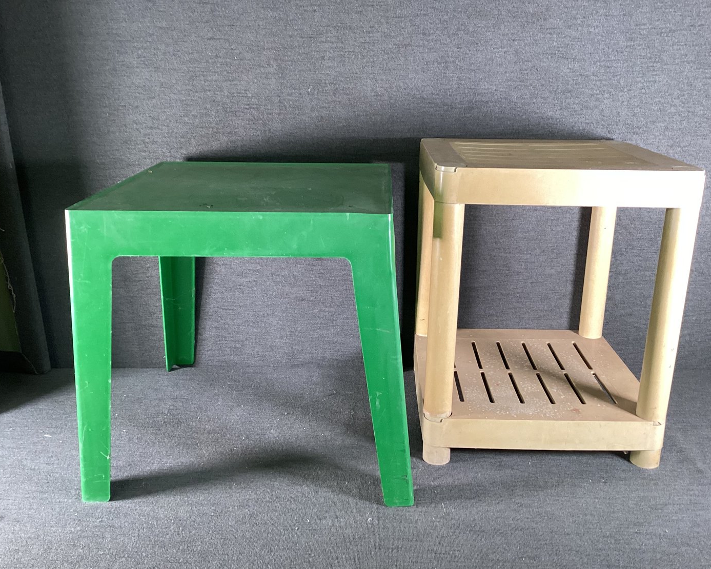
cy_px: 282
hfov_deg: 54.2
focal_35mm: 33
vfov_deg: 44.6
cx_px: 372
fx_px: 695
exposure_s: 1/50
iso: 160
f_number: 2.4
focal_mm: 3.3
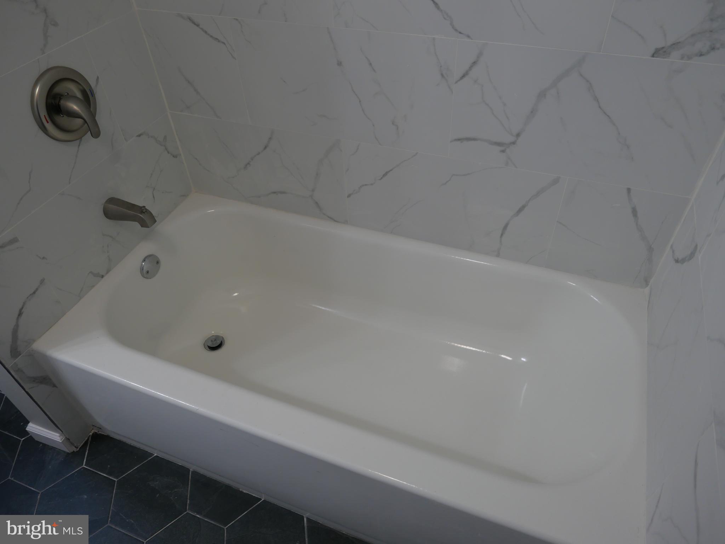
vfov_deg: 56.8
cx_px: 362
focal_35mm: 24
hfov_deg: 71.6
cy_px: 272
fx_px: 503
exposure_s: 1/125
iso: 200
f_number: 1.8
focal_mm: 10.9
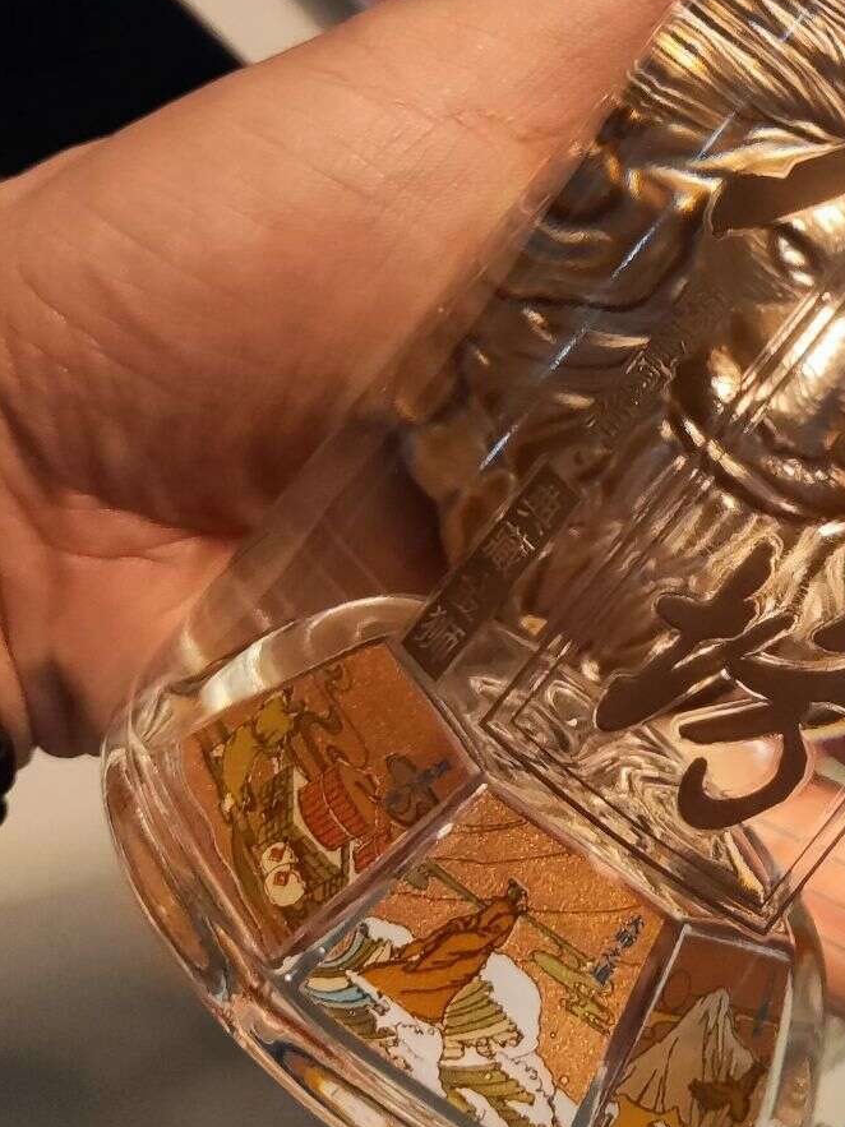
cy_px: 251
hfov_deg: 23.4
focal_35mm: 58
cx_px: 978
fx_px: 1888
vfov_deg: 32.5
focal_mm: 4.71
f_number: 1.79
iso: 342
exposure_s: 1/100
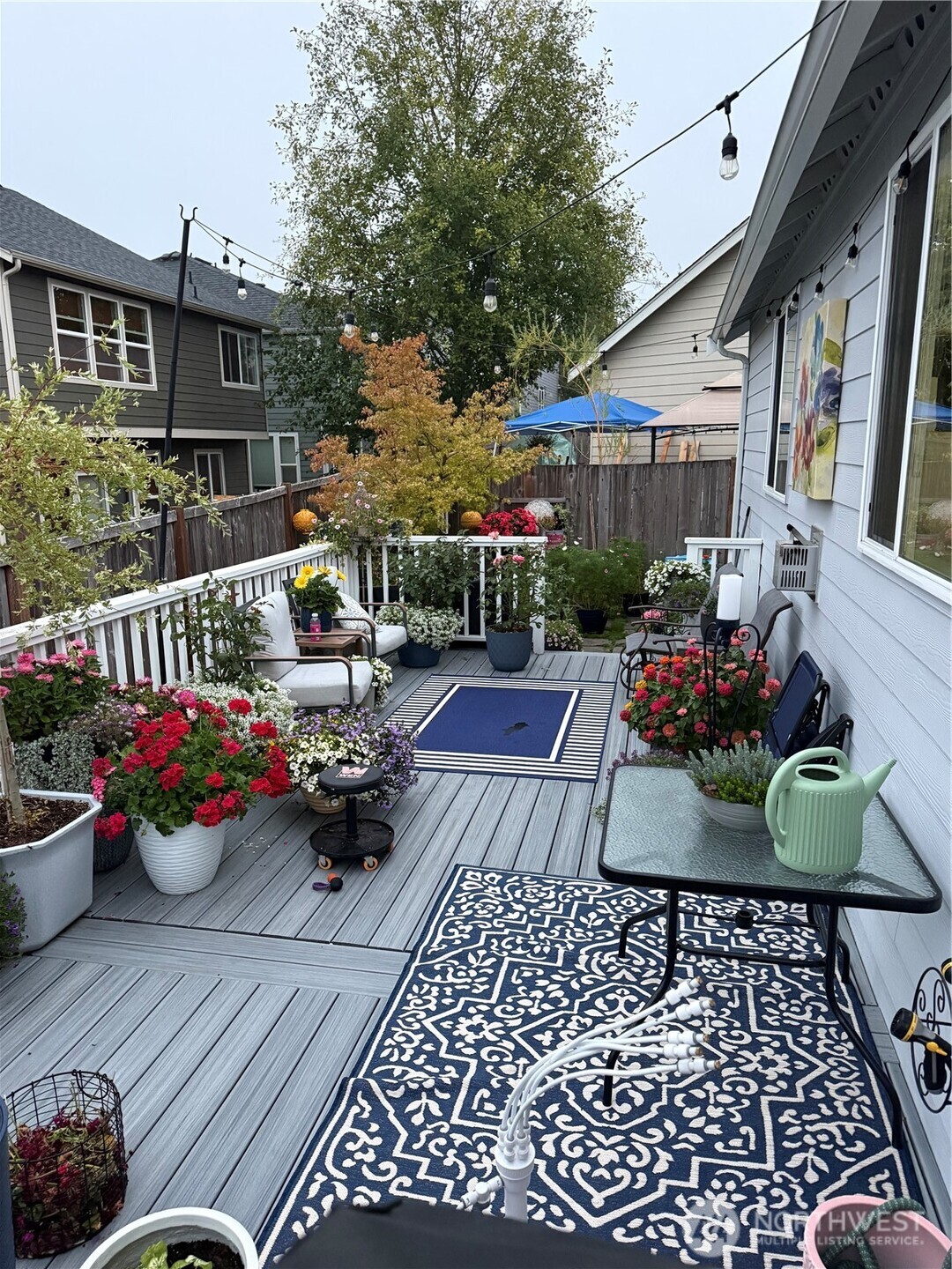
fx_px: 880
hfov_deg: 56.8
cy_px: 634
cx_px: 476
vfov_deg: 71.6
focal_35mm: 24
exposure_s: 1/60
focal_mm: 6.76
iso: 800
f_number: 1.78
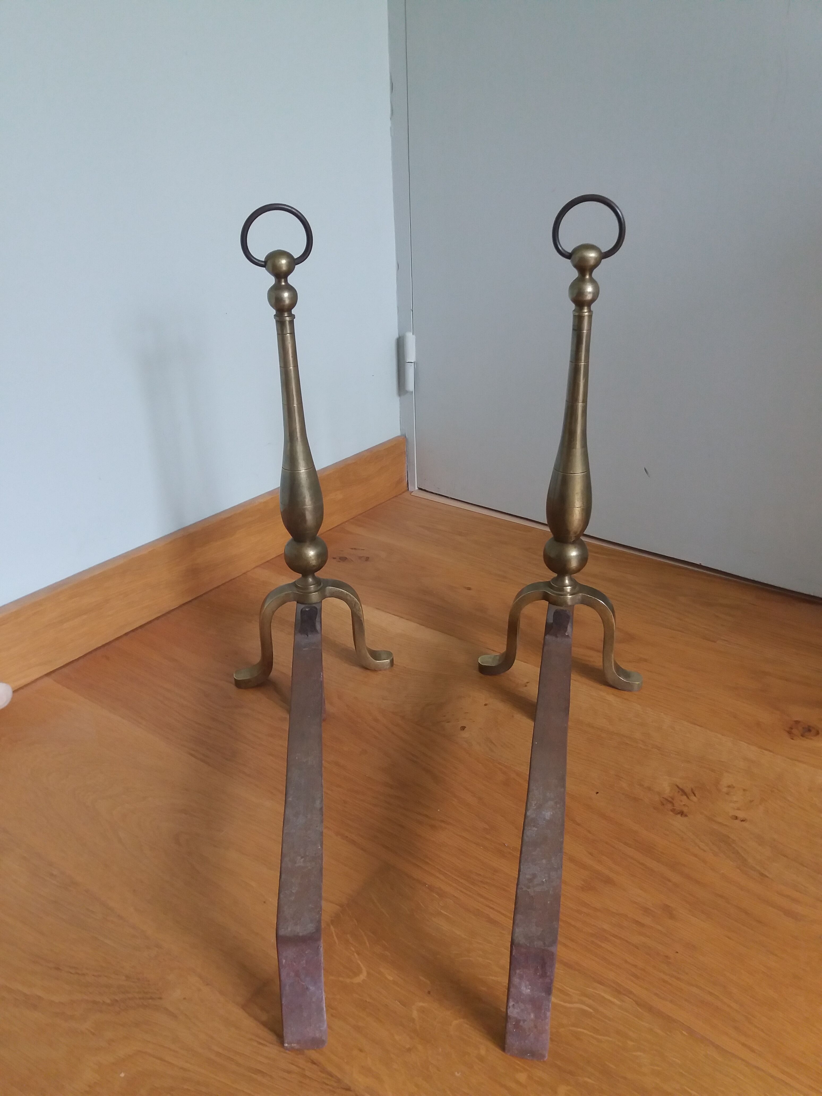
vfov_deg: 63.4
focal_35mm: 28
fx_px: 887
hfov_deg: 49.7
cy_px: 548
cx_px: 411
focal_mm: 3.7
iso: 125
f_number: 1.9
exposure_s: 1/33
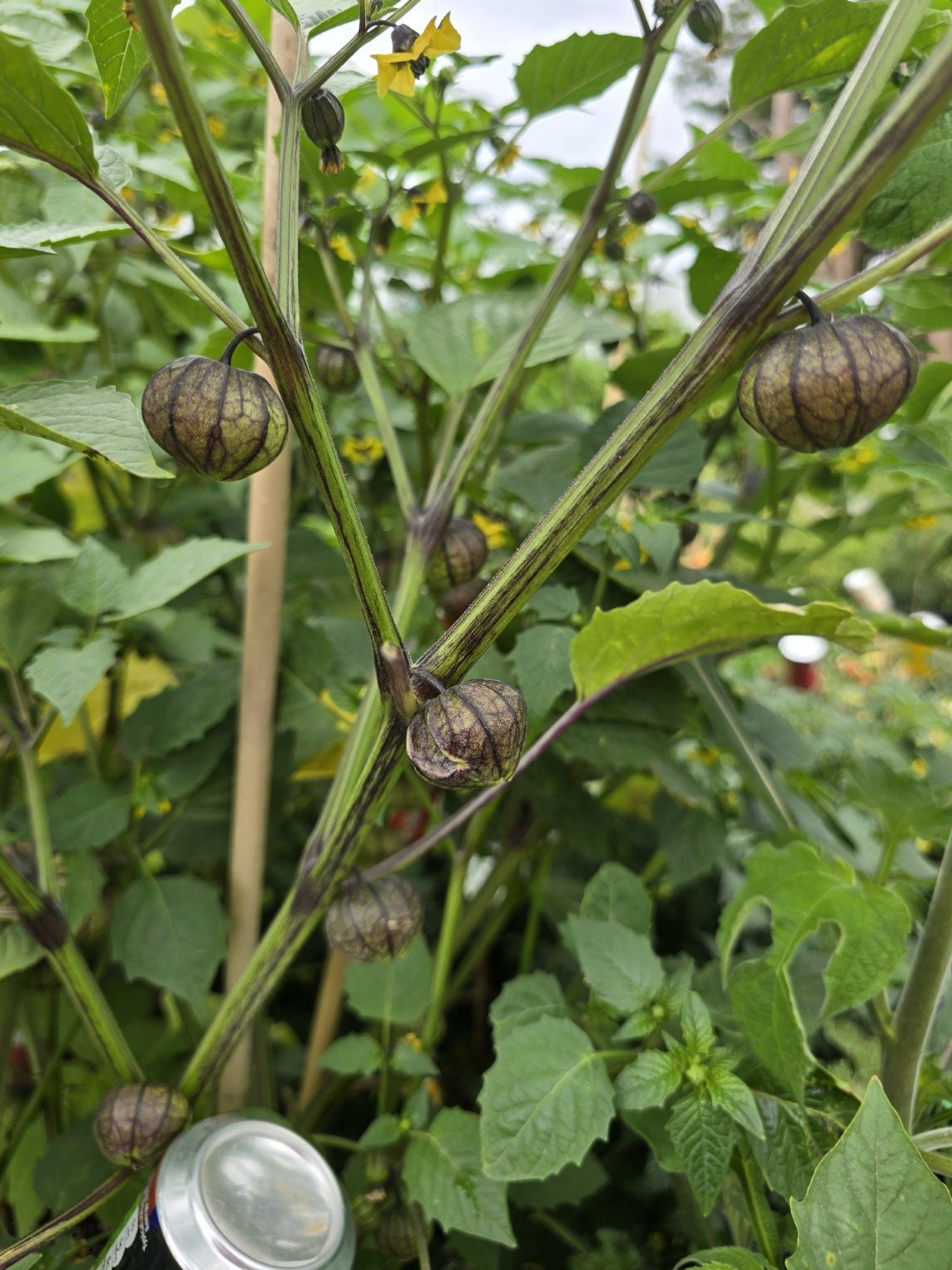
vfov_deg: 71.6
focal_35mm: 24
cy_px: 618
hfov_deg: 56.8
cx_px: 484
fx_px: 880
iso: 12
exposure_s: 1/180
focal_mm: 6.3
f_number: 1.7
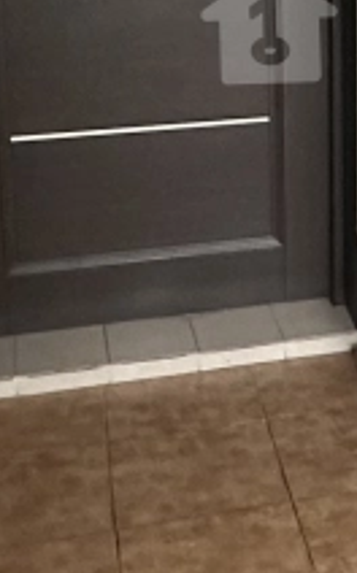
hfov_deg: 14.0
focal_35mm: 88
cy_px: 12
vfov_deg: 22.7
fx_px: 1374
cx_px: 517
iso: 400
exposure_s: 1/60
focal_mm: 2.22
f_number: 2.2
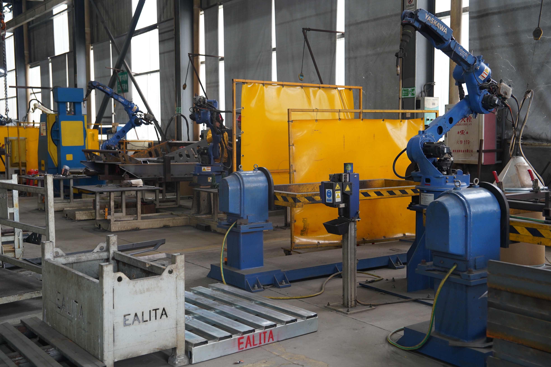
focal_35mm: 43
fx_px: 658
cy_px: 184
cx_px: 276
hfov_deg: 45.4
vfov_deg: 31.2
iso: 800
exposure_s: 1/160
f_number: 4
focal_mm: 43
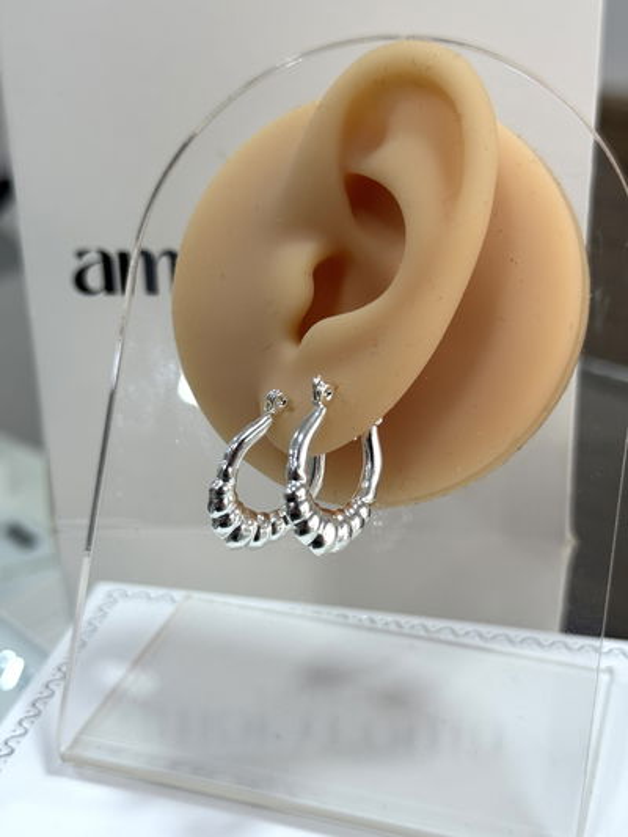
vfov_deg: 39.6
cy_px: 418
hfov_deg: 30.3
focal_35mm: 48
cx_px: 314
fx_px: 1161
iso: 100
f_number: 1.78
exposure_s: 1/100
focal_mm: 6.76
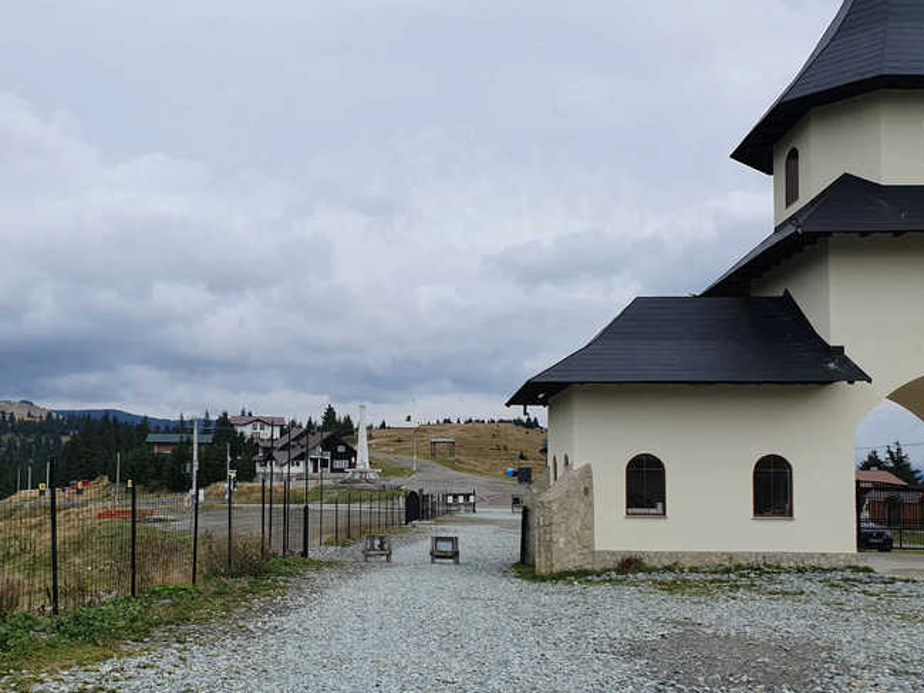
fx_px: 854
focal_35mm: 32
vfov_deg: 44.0
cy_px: 408
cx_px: 398
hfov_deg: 56.6
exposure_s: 1/1580
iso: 50
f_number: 2.4
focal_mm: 4.32
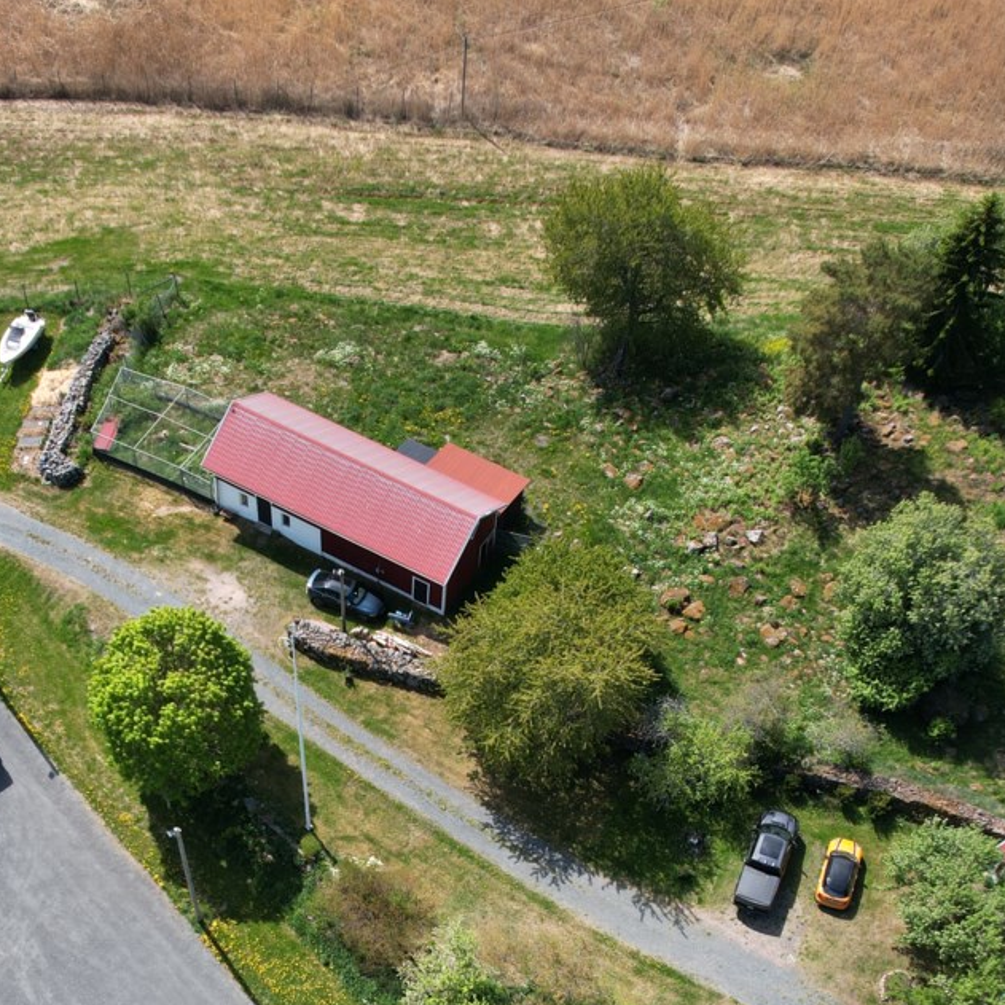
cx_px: 363
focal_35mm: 48
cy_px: 808
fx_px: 1577
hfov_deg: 35.1
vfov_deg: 34.3
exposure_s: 1/1000
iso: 100
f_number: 2.8
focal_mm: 8.38
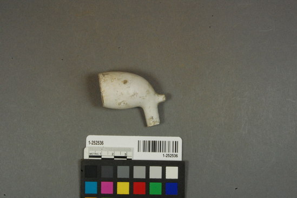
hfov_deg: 35.1
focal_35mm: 57
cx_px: 148
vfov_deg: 23.7
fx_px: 470
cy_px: 99
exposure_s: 1/25
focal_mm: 38
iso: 1600
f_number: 32
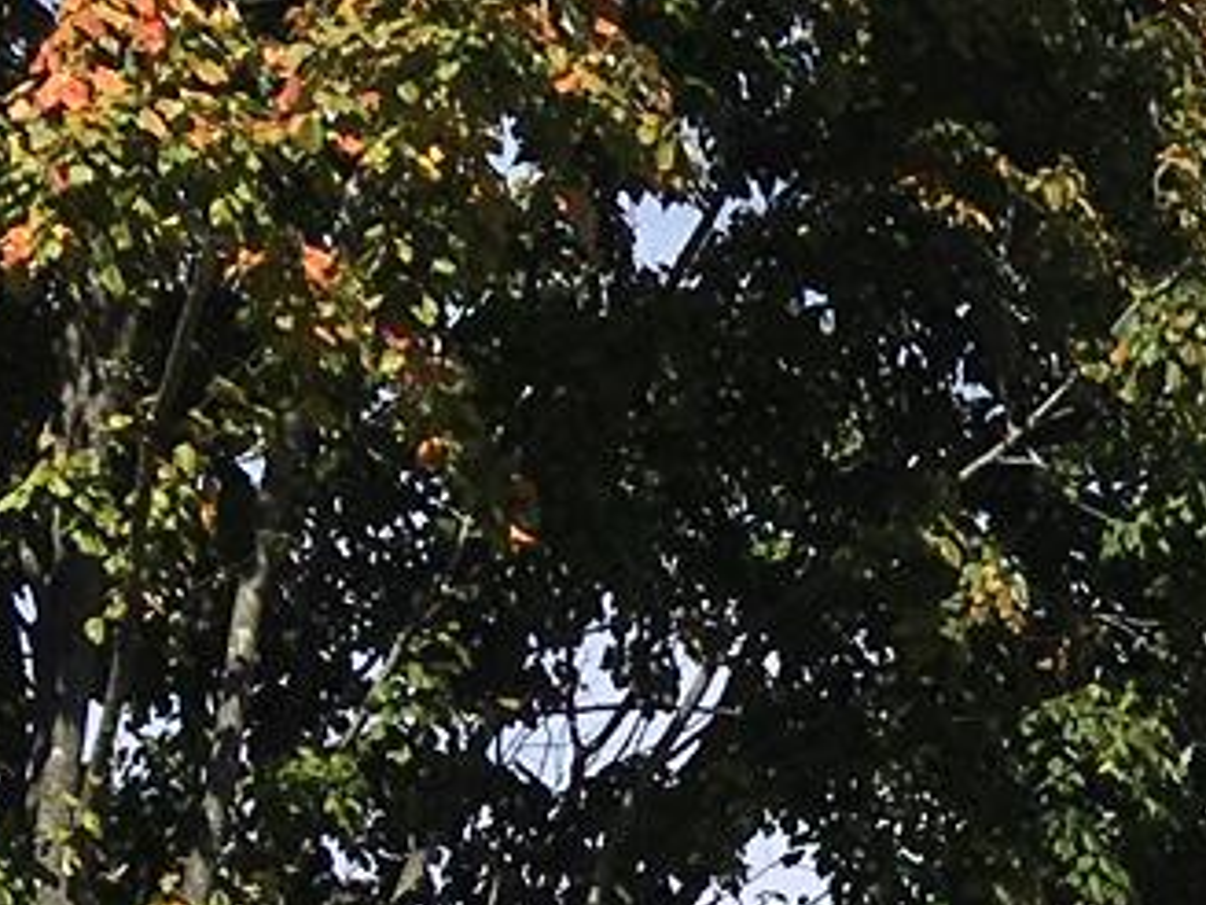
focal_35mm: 178
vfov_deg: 7.7
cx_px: 2952
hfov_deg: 9.7
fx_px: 6201
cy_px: 2222
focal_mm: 4.15
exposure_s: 1/4274
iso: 25
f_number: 2.2
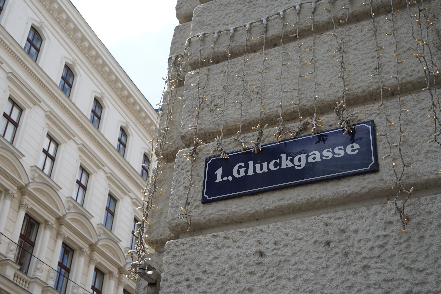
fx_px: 612
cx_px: 220
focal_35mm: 50
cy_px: 147
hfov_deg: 39.6
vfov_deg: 27.0
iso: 100
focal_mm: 50
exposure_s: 1/100
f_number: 9
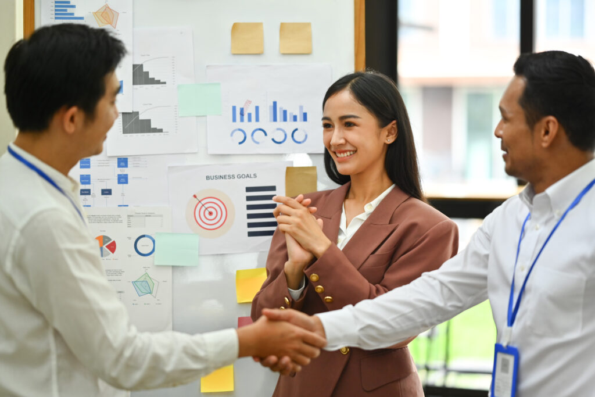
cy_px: 198
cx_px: 298
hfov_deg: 23.9
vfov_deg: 16.1
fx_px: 1405
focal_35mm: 85
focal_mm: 85
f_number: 1.8
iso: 250
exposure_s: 1/400
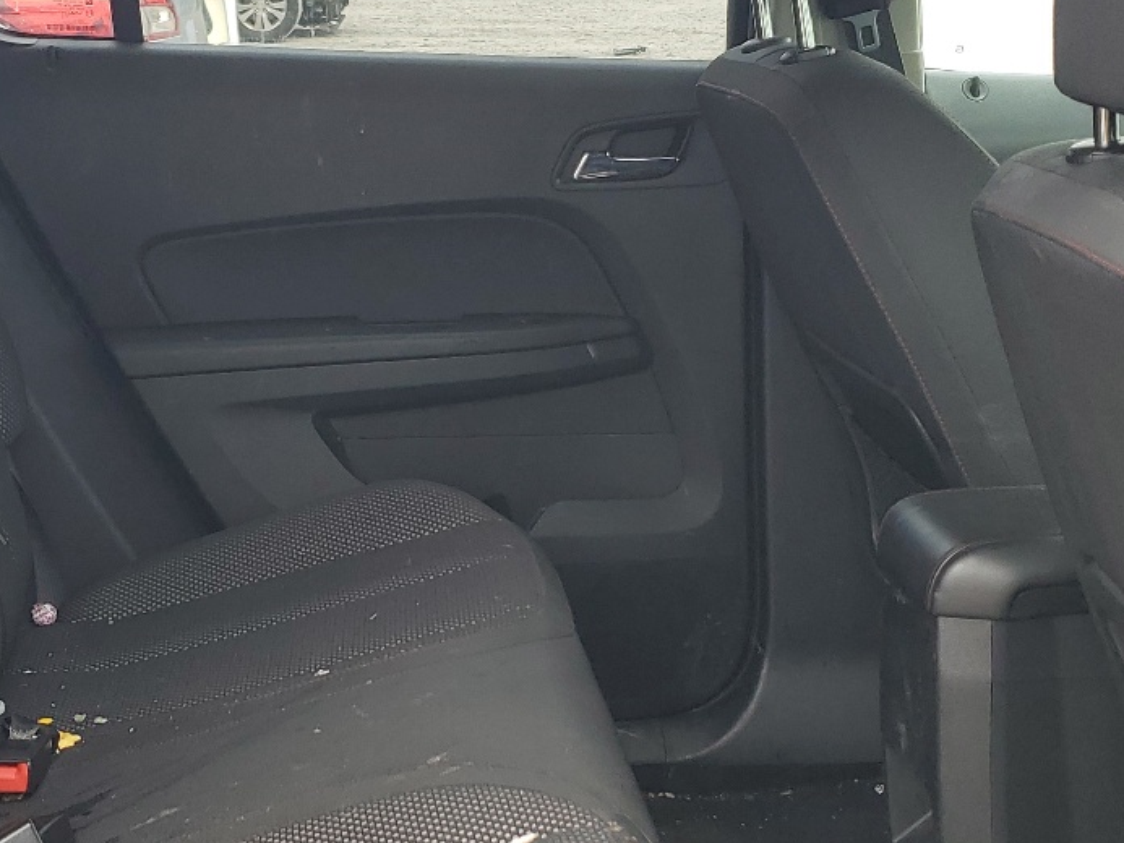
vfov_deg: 24.4
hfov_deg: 32.0
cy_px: 520
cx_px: 414
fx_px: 1949
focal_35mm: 60
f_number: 1.5
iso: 50
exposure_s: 1/357
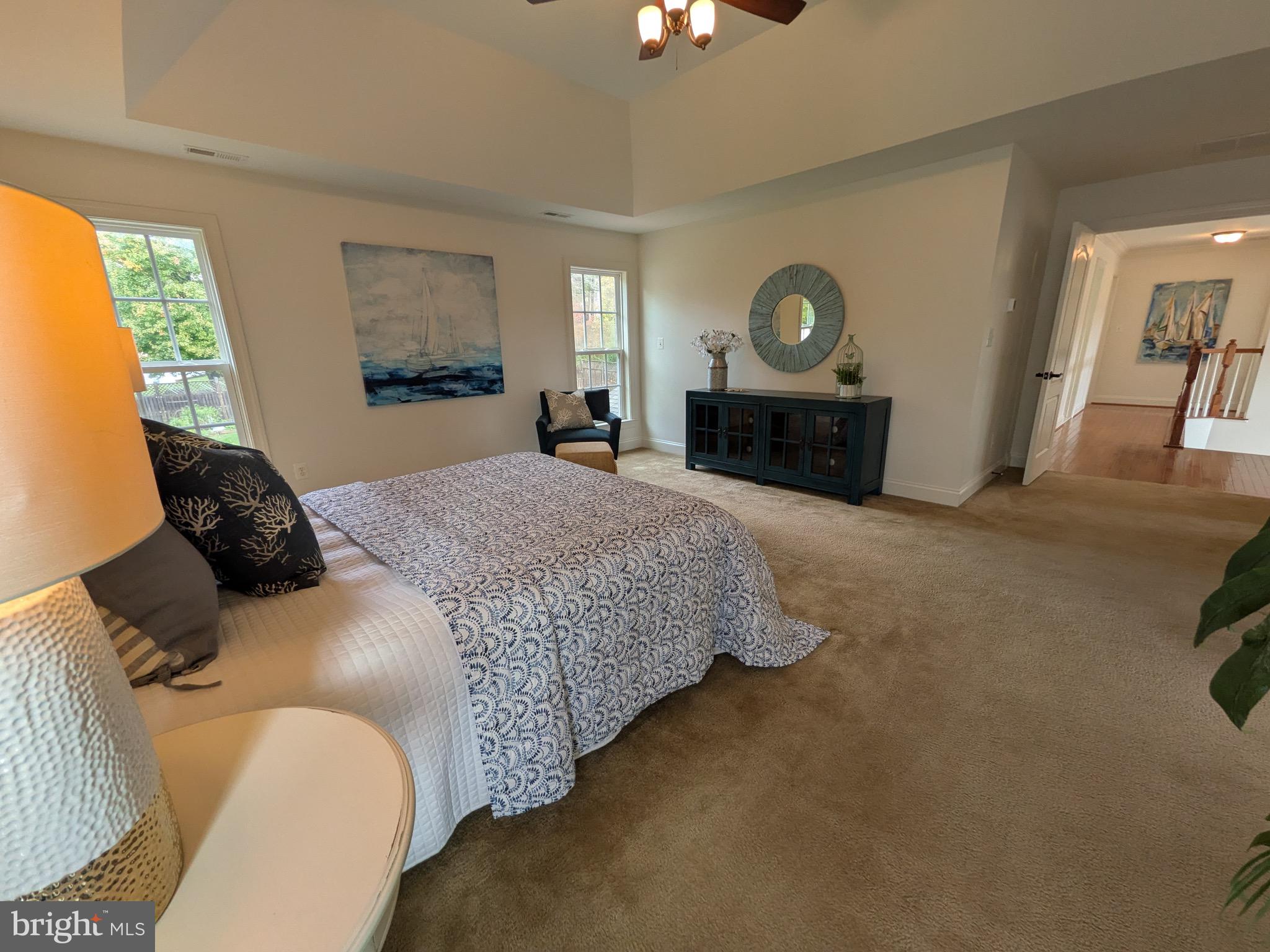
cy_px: 476
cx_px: 635
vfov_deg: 85.7
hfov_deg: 102.1
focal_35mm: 14
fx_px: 514
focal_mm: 1.85
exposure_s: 1/60
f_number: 2.2
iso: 81
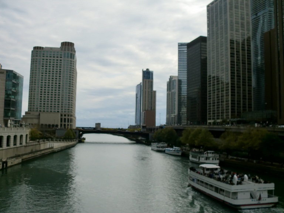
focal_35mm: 35
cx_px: 142
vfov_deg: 40.7
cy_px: 106
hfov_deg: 52.6
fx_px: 287
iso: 64
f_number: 7.8
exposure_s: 1/320
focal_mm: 6.3
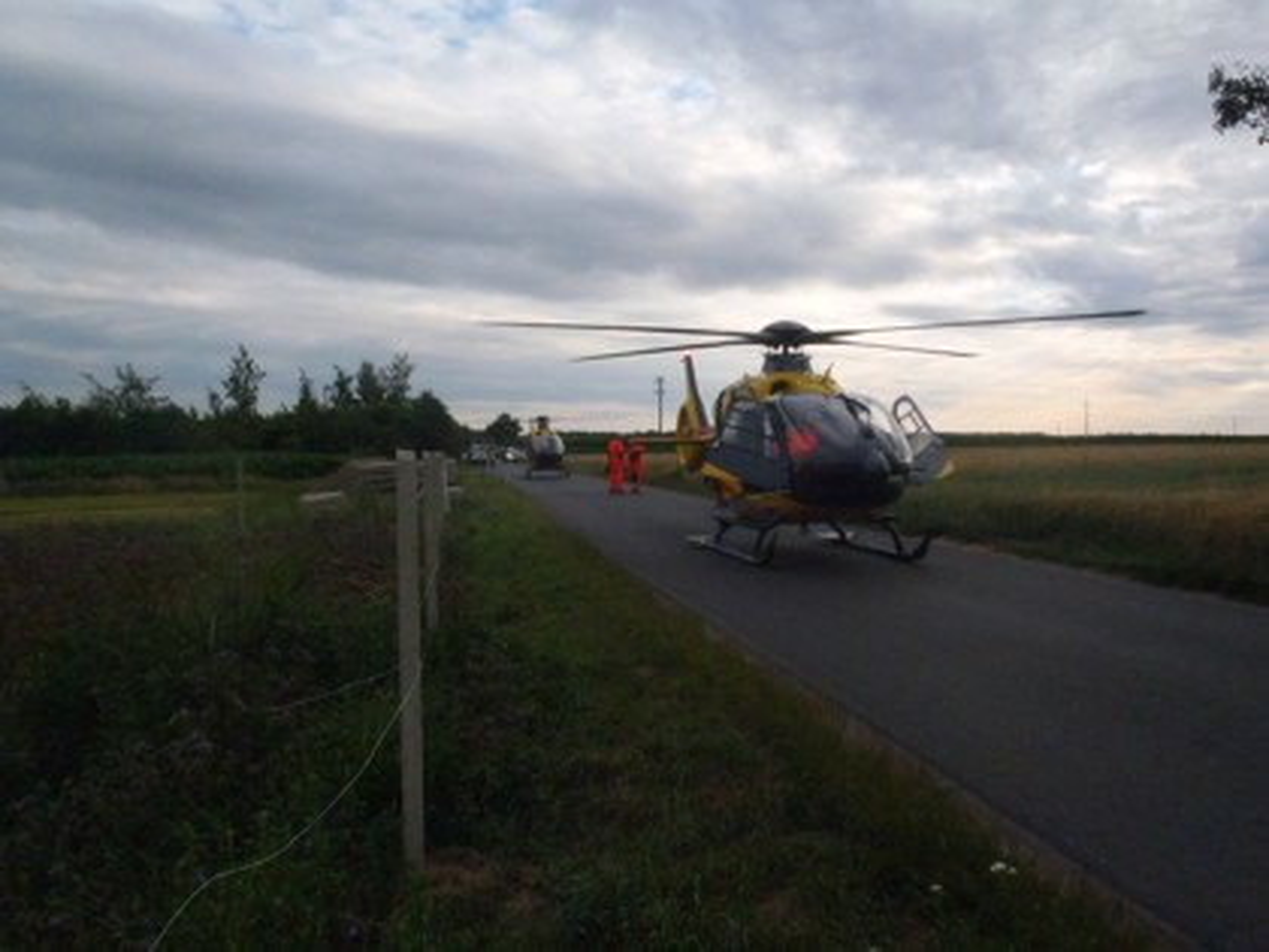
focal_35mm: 28
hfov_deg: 63.4
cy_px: 476
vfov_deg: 49.7
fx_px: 1026
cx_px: 634
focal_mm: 5
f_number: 11
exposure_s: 1/250
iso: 400
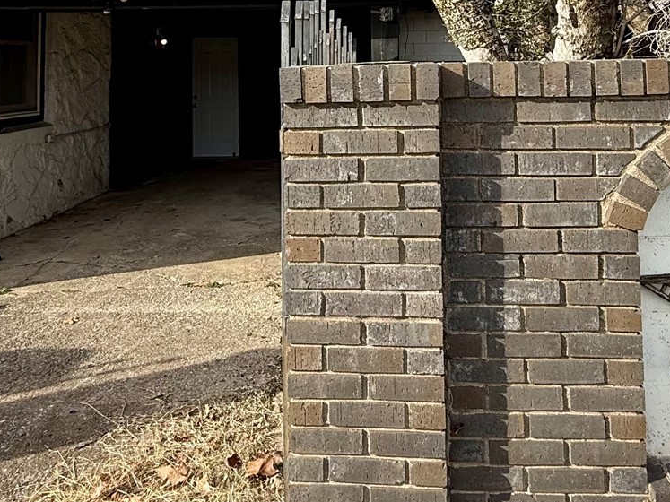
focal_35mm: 36
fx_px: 697
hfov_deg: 51.3
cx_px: 367
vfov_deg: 36.4
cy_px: 21
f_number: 2.2
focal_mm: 2.22
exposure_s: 1/679
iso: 50
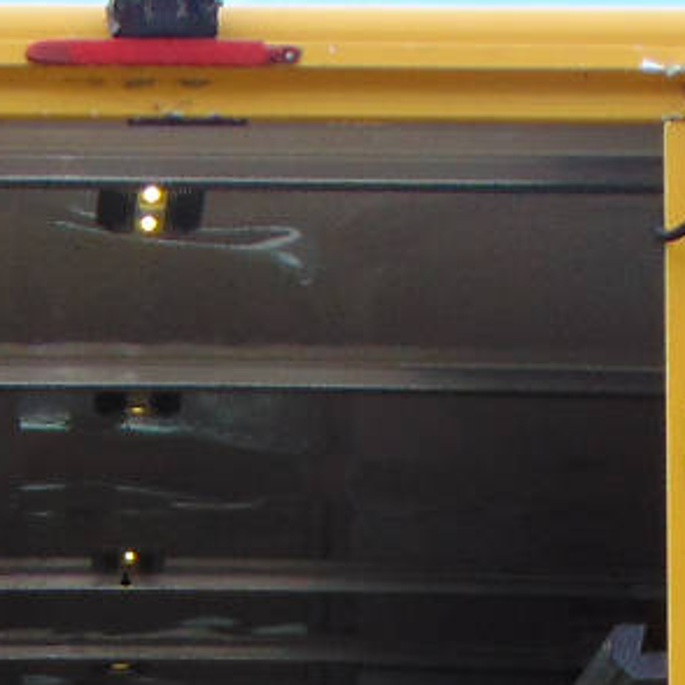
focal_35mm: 159
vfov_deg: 10.3
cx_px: 158
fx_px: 3560
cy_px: 1293
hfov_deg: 11.0
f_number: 3.2
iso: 80
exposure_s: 1/400
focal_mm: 5.8
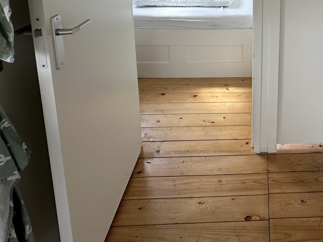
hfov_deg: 51.4
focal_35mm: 32
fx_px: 299
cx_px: 280
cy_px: -27
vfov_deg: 36.8
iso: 40
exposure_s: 1/124
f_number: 2.2
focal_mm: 2.22
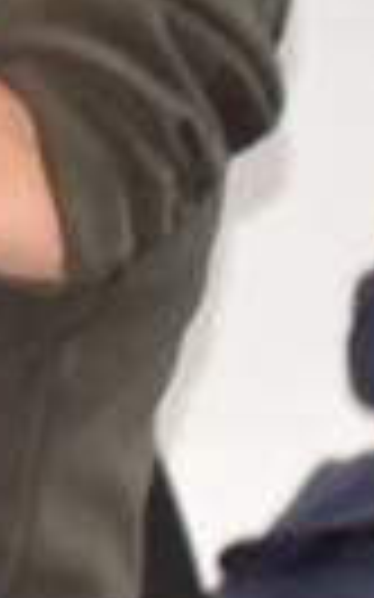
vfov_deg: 2.6
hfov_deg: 1.6
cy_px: 618
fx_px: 13436
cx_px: 1307
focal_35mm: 823
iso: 2500
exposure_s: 1/80
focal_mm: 105
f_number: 6.3
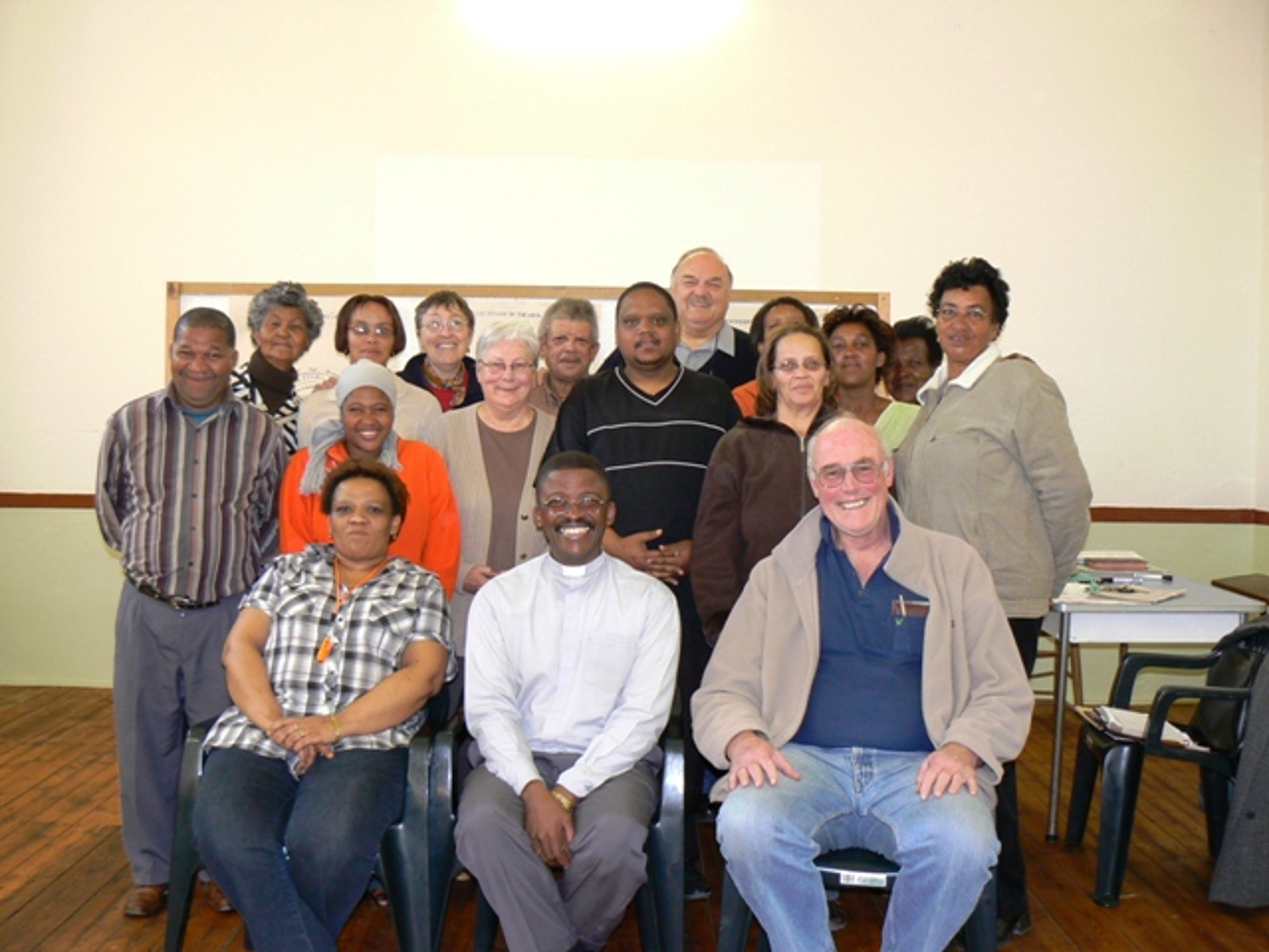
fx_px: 1320
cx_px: 634
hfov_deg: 51.4
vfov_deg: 39.7
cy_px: 476
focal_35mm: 36
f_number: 2.8
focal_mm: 6
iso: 200
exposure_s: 1/30
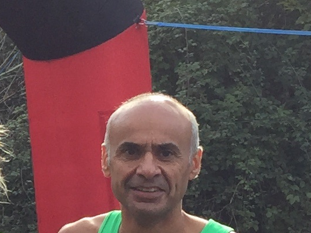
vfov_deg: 8.4
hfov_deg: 10.7
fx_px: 1590
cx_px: -184
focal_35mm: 177
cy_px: 200
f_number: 2.2
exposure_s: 1/395
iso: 32
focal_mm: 4.15
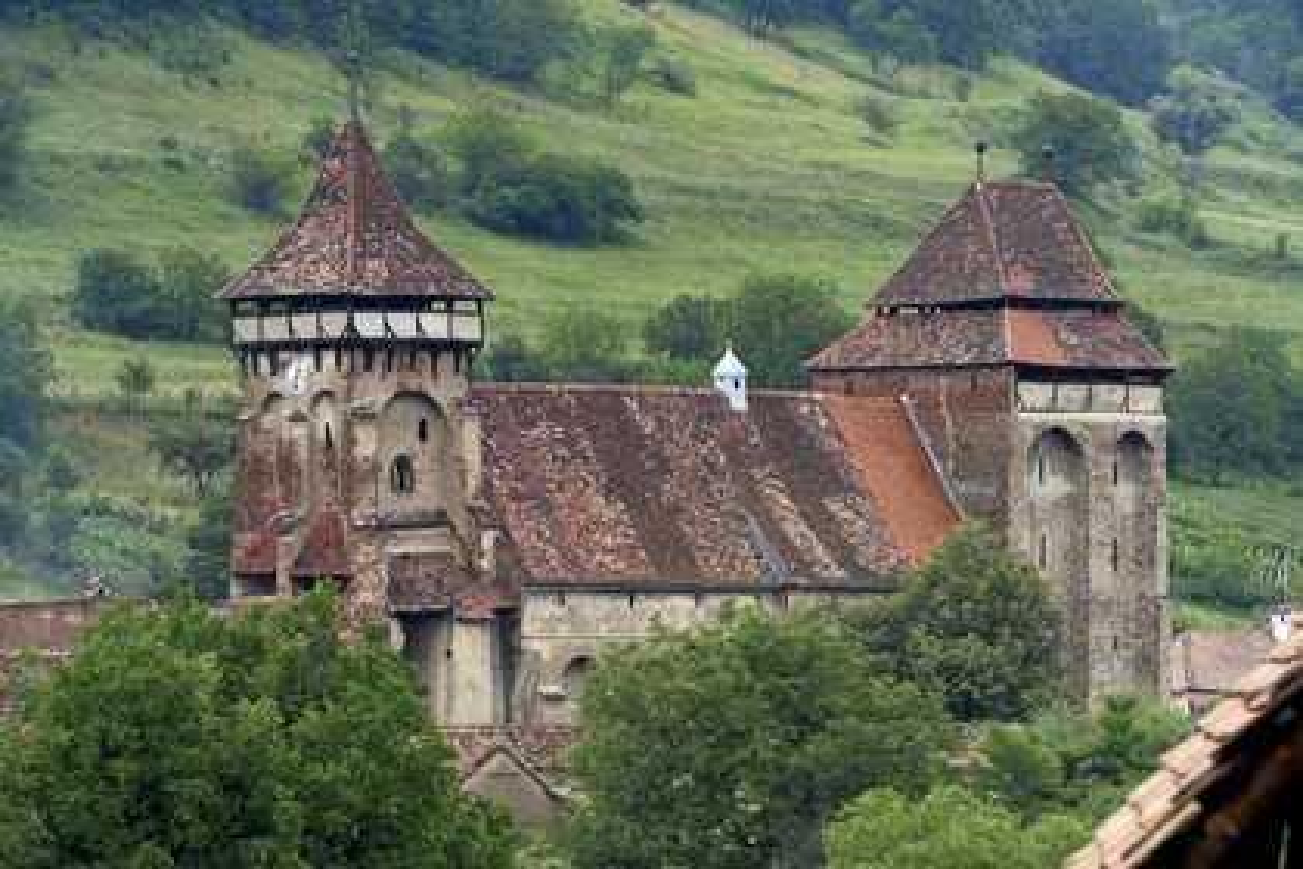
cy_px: 434
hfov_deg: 10.3
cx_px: 652
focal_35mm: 200
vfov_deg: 6.9
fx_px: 7238
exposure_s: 1/200
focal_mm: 200
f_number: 10
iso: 400
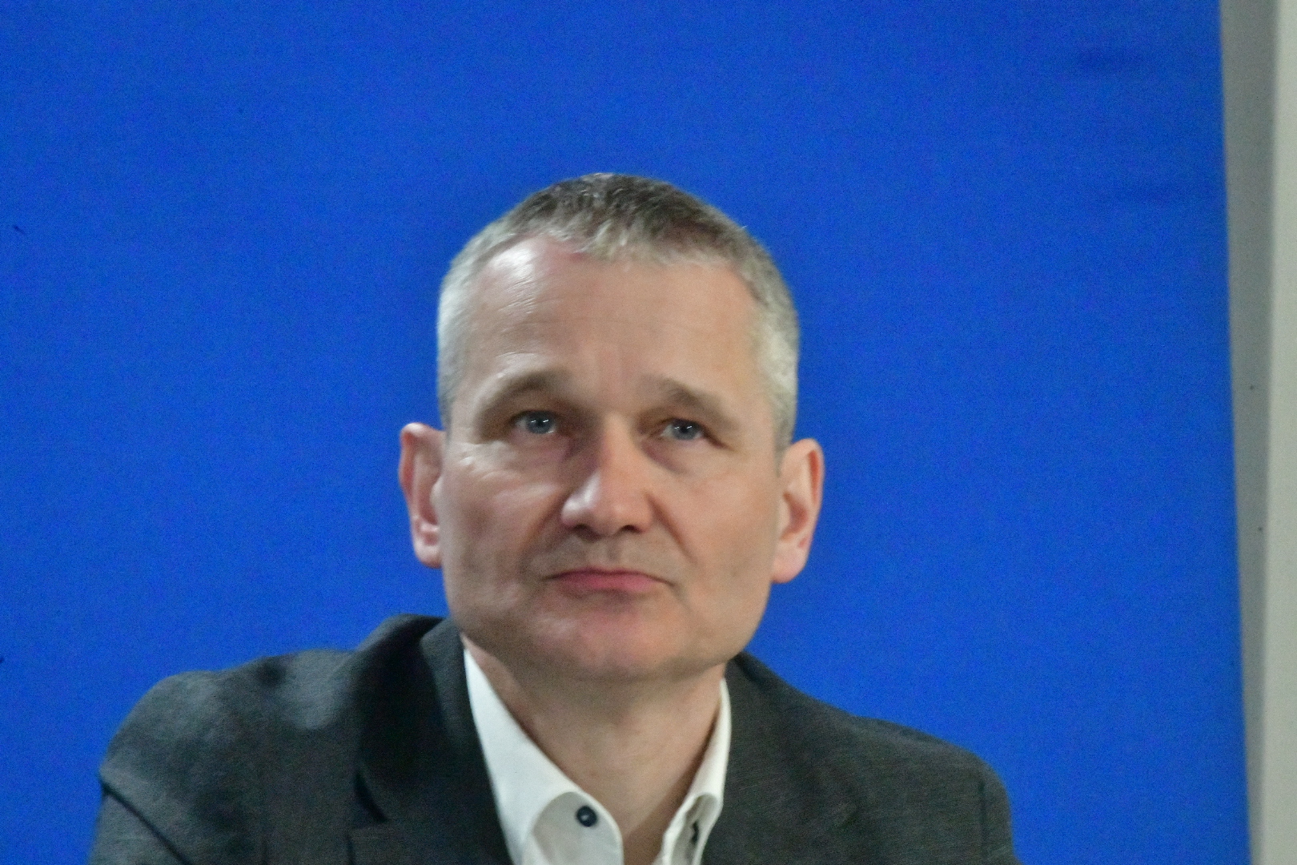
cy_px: 432
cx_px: 648
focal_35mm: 200
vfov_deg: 6.9
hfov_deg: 10.3
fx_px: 7205
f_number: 22
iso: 22800
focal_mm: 200
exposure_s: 1/80
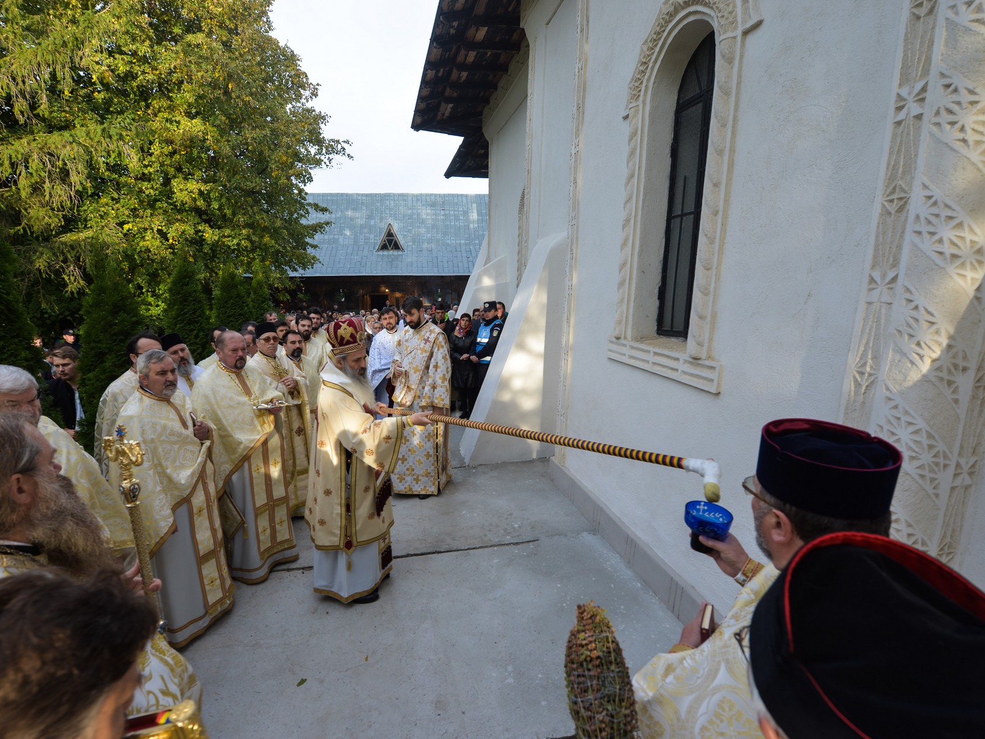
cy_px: 385
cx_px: 439
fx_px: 455
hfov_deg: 94.1
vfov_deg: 78.1
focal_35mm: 16
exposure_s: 1/60
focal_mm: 14
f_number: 7.1
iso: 100
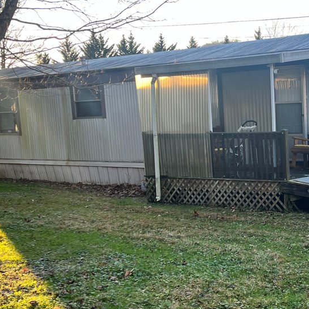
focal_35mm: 64
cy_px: 208
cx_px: 284
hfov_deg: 25.9
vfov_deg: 26.7
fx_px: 646
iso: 40
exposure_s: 1/261
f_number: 1.6
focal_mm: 5.1
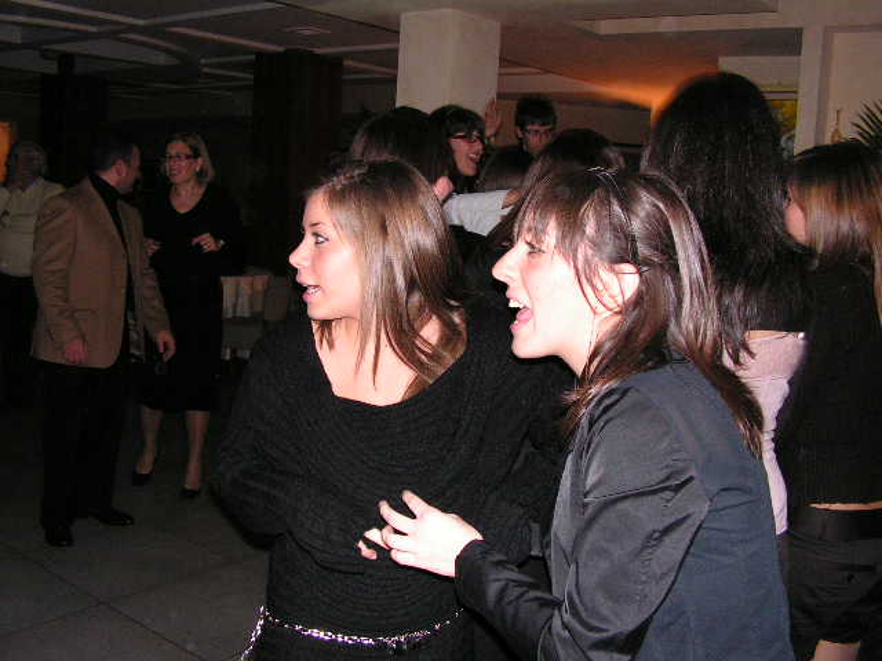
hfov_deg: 51.4
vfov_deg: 39.7
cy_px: 330
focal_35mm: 36
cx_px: 441
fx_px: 917
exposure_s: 1/40
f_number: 3.2
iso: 200
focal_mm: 6
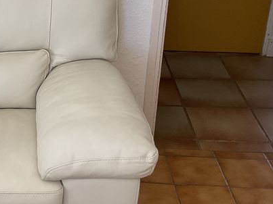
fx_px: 568
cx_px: -49
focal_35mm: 72
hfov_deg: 24.6
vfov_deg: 20.4
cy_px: 79
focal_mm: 3
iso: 64
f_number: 1.8
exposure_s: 1/120
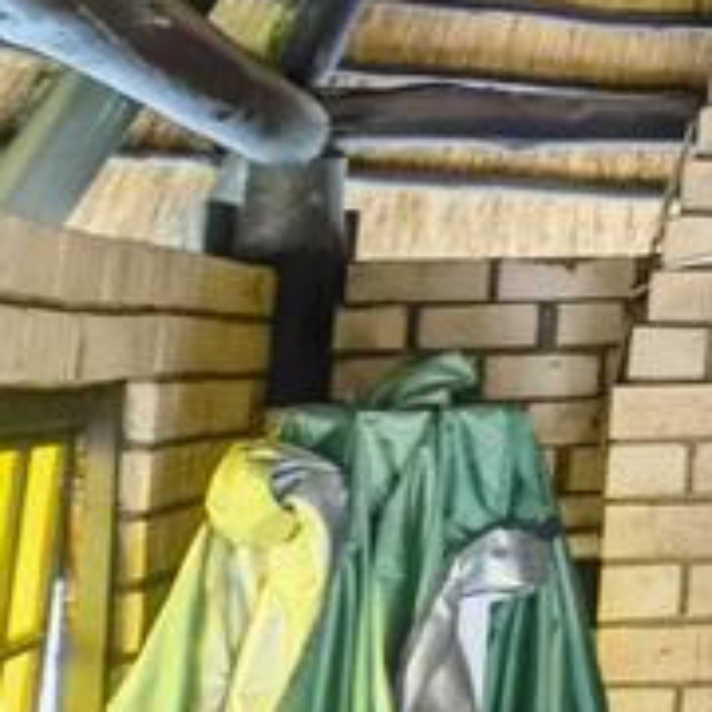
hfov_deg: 13.9
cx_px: 1420
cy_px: -142
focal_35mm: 106
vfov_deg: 15.8
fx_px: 2467
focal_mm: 6.67
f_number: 1.9
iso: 400
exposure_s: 1/49.9
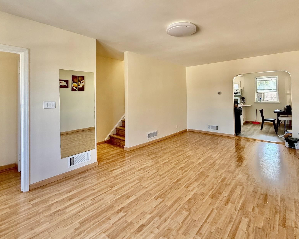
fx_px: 159
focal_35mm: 18
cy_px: 94
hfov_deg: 86.1
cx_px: 165
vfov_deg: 72.9
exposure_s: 1/99
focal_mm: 2.22
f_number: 2.2
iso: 160
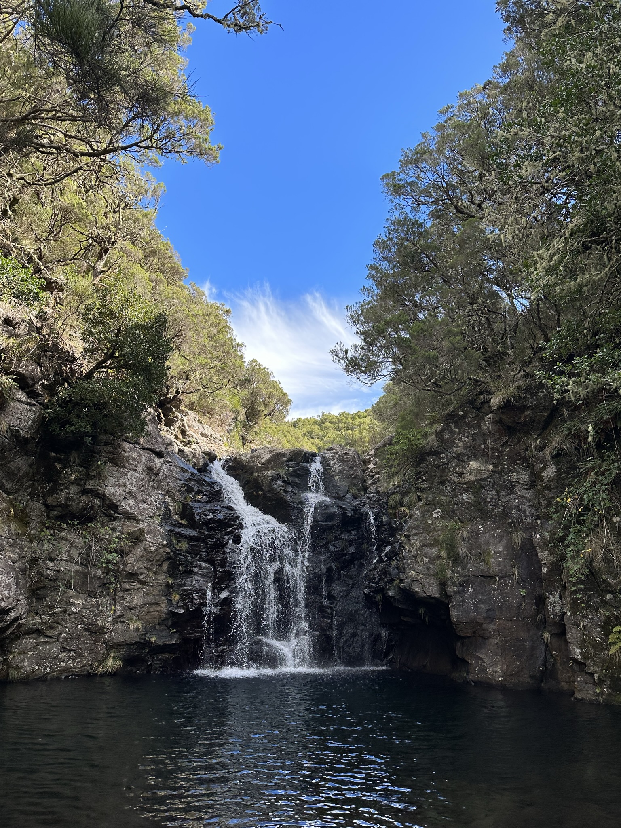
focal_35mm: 24
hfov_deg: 56.8
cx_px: 310
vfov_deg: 71.6
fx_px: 574
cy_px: 414
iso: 80
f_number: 1.78
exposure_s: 1/1433
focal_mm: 6.86
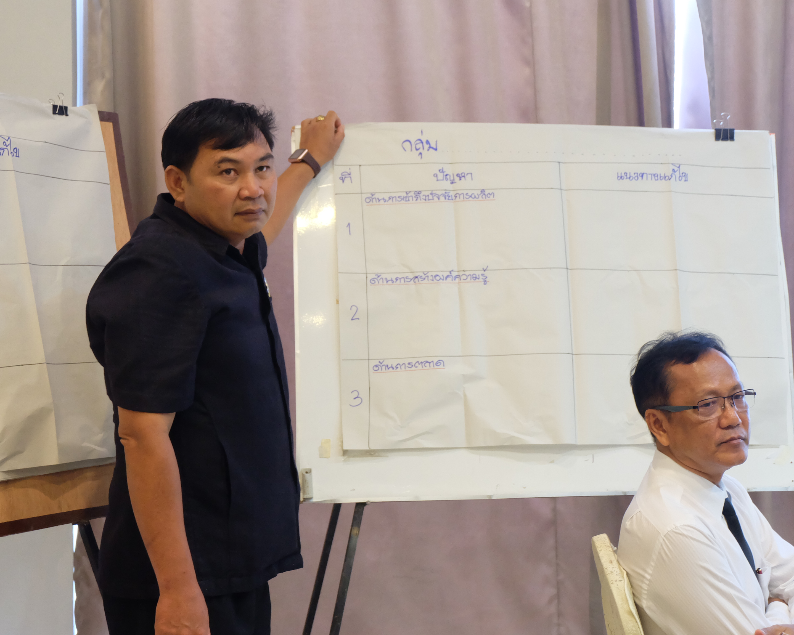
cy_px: 318
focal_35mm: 53
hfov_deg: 35.3
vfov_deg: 28.6
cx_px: 453
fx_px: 1246
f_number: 4.7
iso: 3200
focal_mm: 31
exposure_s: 1/28
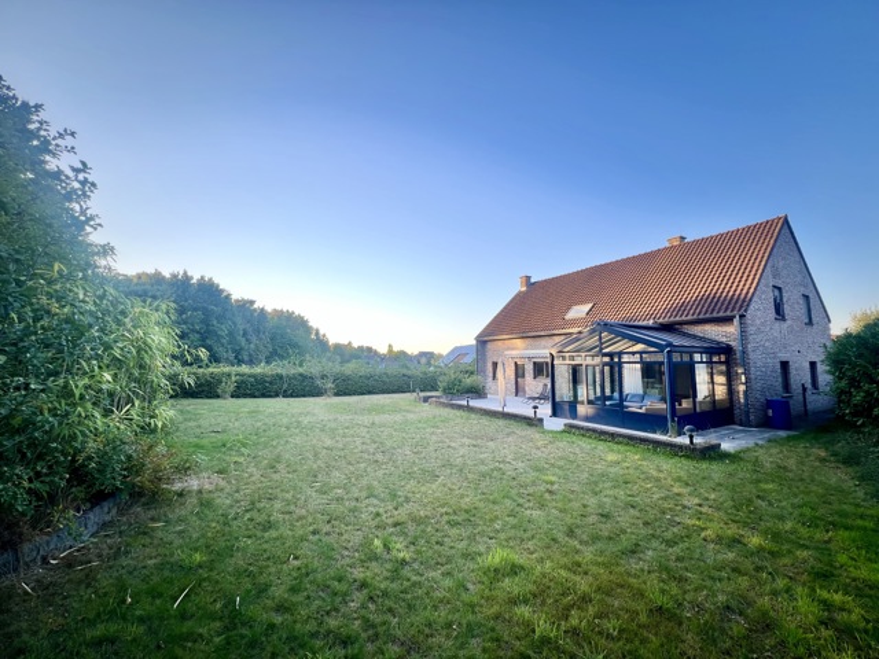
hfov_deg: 106.2
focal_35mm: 13
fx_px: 330
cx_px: 440
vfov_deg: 89.9
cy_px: 330
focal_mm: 1.57
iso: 40
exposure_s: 1/99
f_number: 1.8
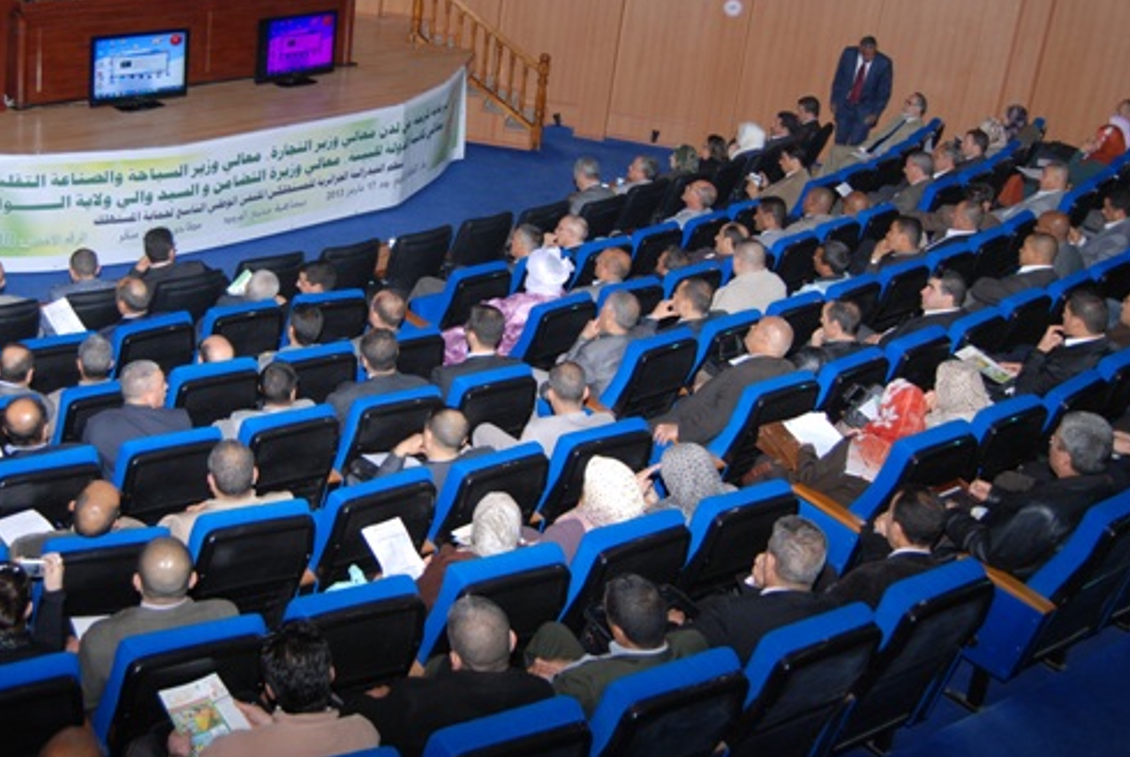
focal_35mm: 47
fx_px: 1477
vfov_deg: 28.6
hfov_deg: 41.5
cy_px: 270
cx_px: 401
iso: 400
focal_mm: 24
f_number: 4
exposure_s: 1/60
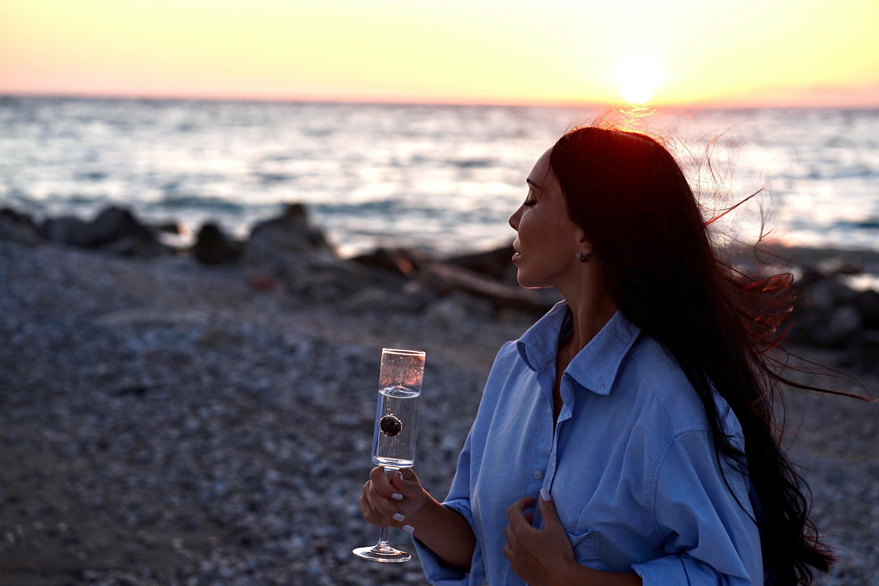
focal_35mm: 85
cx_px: 440
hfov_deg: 23.9
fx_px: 2075
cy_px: 293
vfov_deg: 16.1
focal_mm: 85
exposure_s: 1/125
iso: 100
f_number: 5
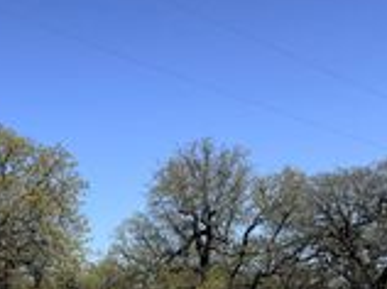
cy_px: 283
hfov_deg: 24.8
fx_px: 848
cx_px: 24
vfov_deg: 18.9
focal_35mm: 76
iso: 80
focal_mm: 6.76
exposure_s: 1/6711
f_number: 1.78
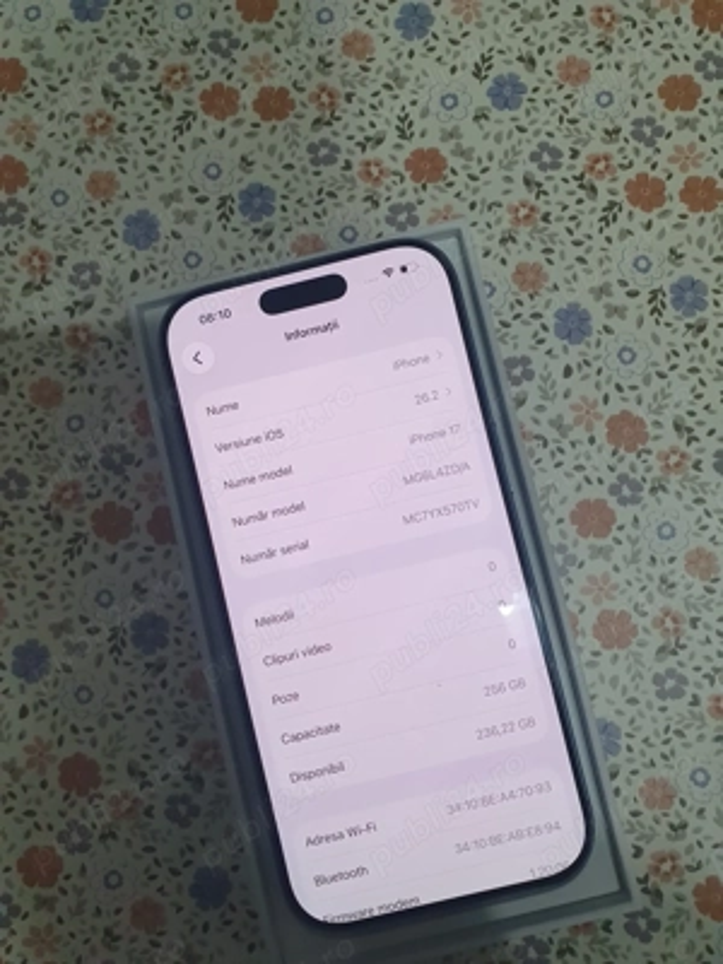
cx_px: 362
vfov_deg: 67.3
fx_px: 724
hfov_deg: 53.1
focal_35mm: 26
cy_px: 482
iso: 200
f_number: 2.4
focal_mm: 4.32
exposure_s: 1/100
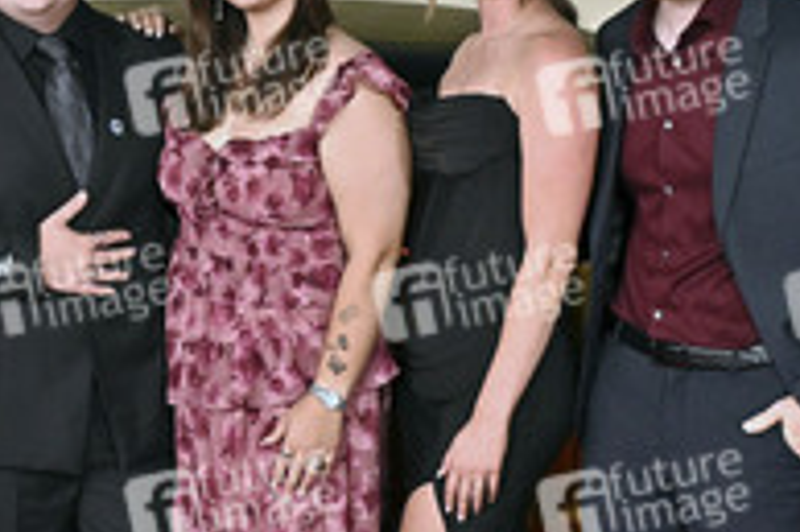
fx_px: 1909
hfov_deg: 23.2
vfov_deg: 15.8
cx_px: 122
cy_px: 396
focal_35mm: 86
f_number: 4
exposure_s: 1/320
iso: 3200
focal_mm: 37
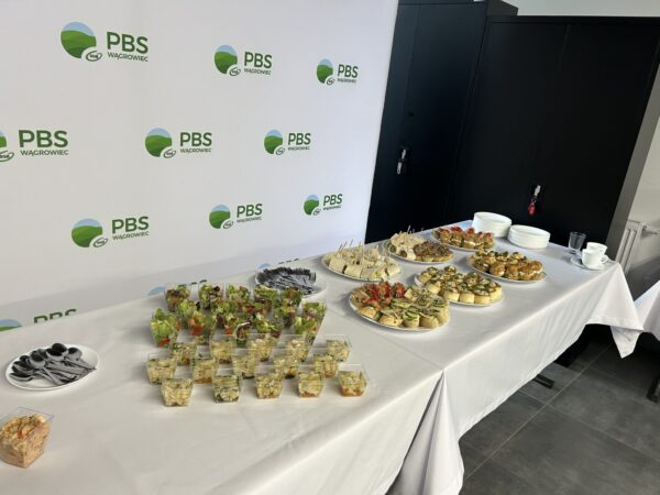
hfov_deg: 67.3
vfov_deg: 53.1
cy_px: 248
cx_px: 330
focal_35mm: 26
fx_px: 496
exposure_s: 1/50
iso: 125
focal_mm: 5.7
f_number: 1.5
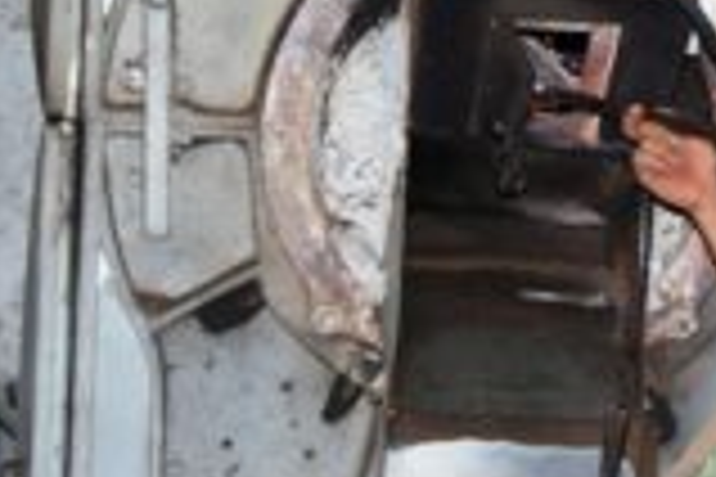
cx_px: 869
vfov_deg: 10.5
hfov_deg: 15.1
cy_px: 194
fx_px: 2605
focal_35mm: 131
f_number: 4.5
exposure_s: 1/60
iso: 400
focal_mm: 34
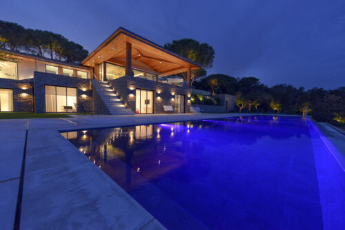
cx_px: 172
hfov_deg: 104.2
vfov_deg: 81.3
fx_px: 134
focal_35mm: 14
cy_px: 115
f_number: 4
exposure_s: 1/30
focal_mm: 14
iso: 2500
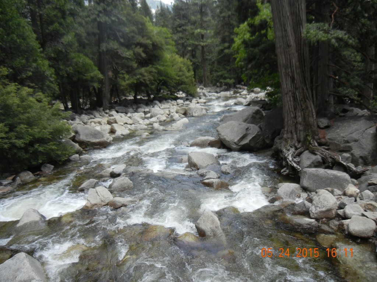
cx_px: 188
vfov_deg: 46.8
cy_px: 141
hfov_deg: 60.0
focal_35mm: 30
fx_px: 327
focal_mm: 5.4
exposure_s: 1/418
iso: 160
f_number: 3.5
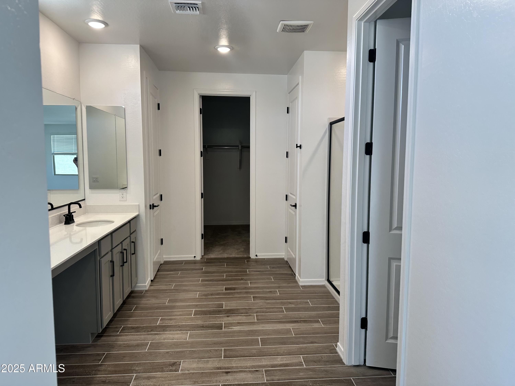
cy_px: 193
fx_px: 357
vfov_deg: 56.8
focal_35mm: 24
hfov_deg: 71.6
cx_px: 258
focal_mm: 6.86
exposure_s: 1/120
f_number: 1.78
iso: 80
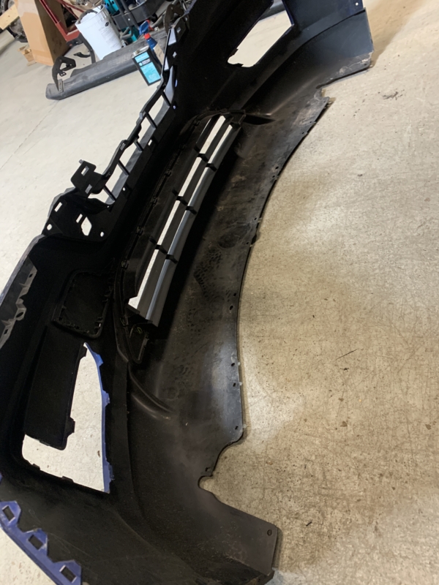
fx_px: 440
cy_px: 292
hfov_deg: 53.1
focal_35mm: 26
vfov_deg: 67.3
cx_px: 220
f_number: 1.8
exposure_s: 1/40
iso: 400
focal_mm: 4.25
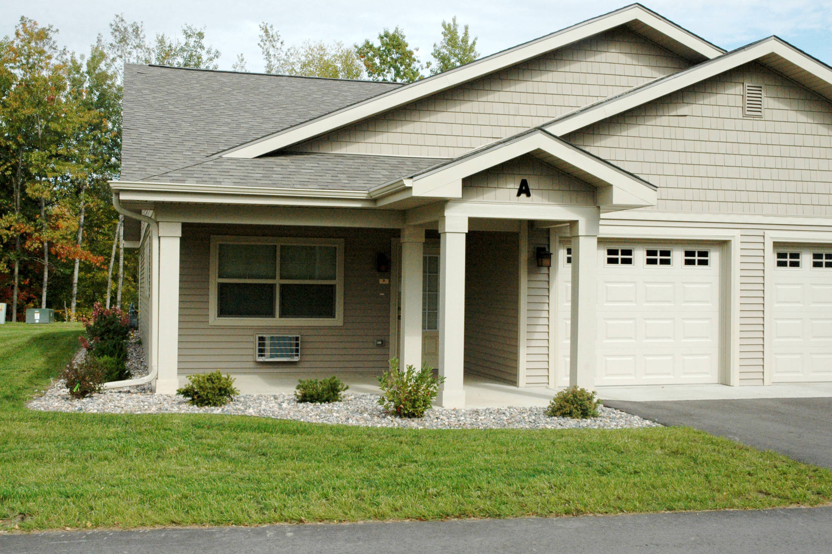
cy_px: 277
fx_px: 1005
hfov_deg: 45.0
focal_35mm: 44
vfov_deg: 30.8
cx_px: 416
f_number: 14
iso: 1000
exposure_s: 1/800
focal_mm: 29
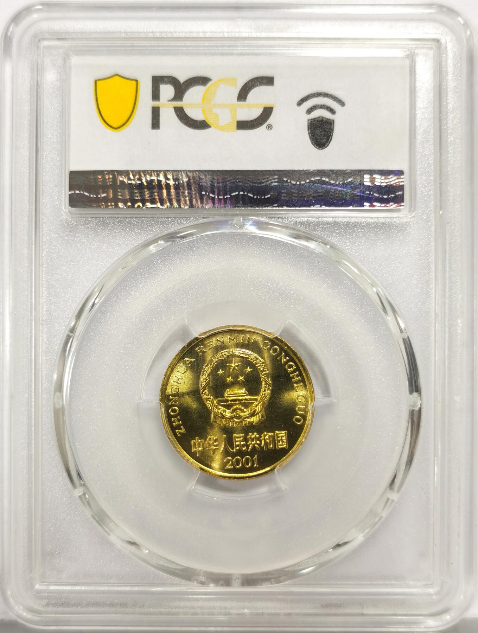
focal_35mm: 54
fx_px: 990
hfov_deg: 27.1
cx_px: 239
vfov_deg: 35.5
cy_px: 316
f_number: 16
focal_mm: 5.56
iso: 125
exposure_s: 1/100
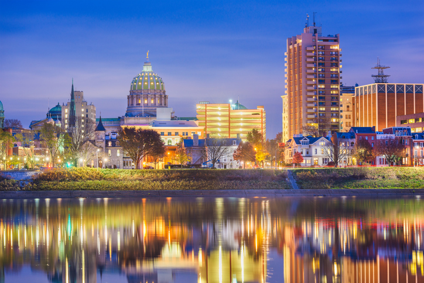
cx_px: 212
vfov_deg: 11.0
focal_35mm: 125
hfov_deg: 16.4
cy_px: 142
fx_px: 1472
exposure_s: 30
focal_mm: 125
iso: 200
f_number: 7.1
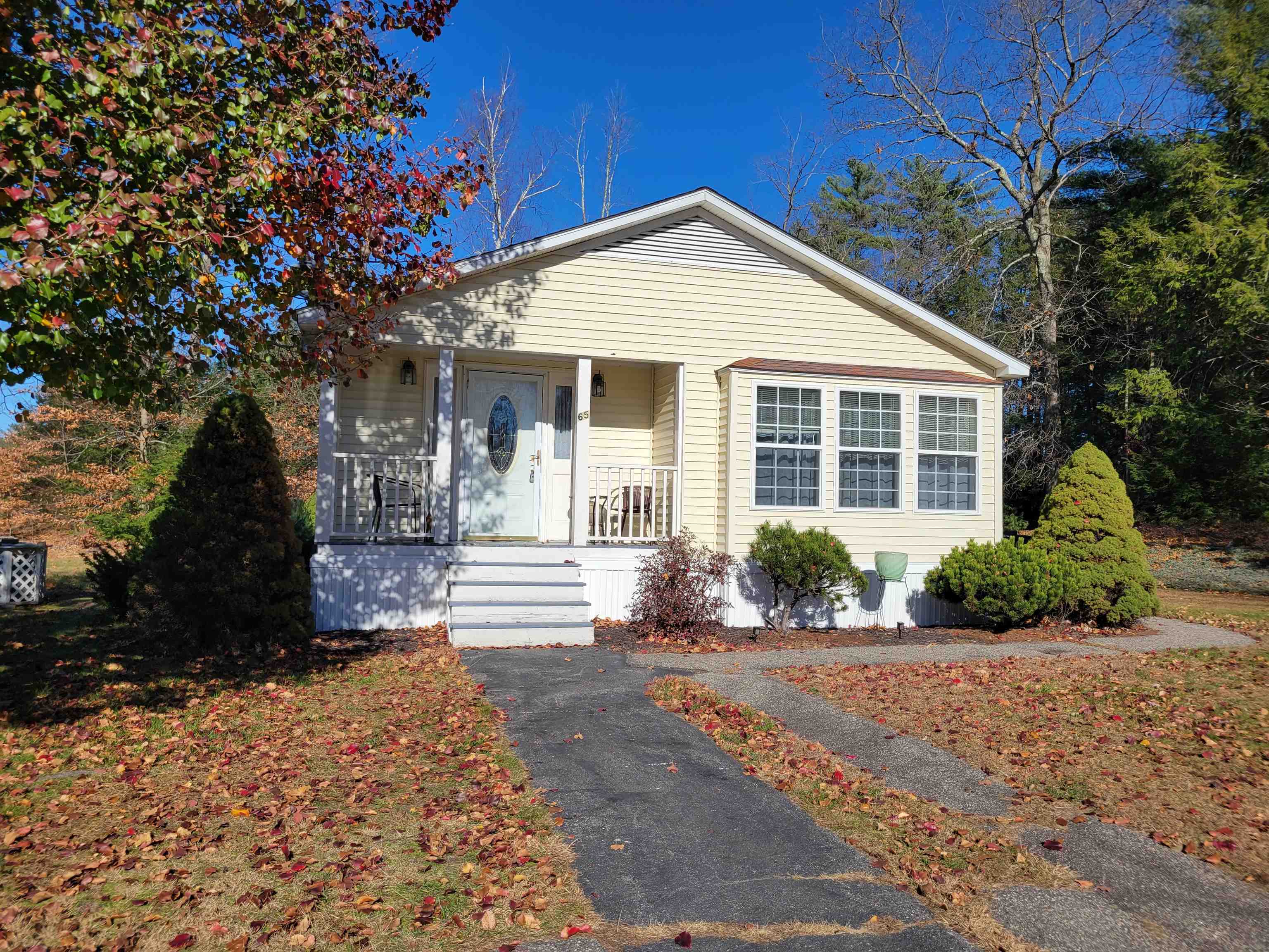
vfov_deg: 53.1
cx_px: 634
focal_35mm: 26
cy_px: 476
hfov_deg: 67.3
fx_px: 953
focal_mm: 5.4
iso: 40
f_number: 1.8
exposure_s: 1/4120
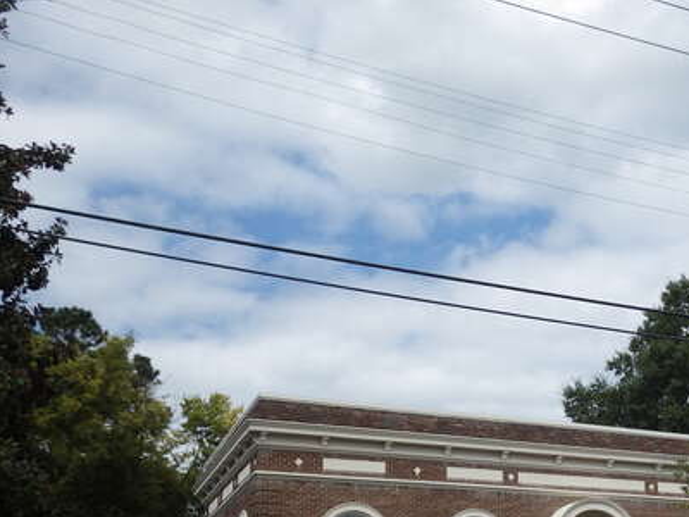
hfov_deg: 36.9
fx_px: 995
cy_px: 446
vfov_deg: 28.2
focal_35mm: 50
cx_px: 548
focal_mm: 4.5
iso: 125
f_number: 7.9
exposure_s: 1/320
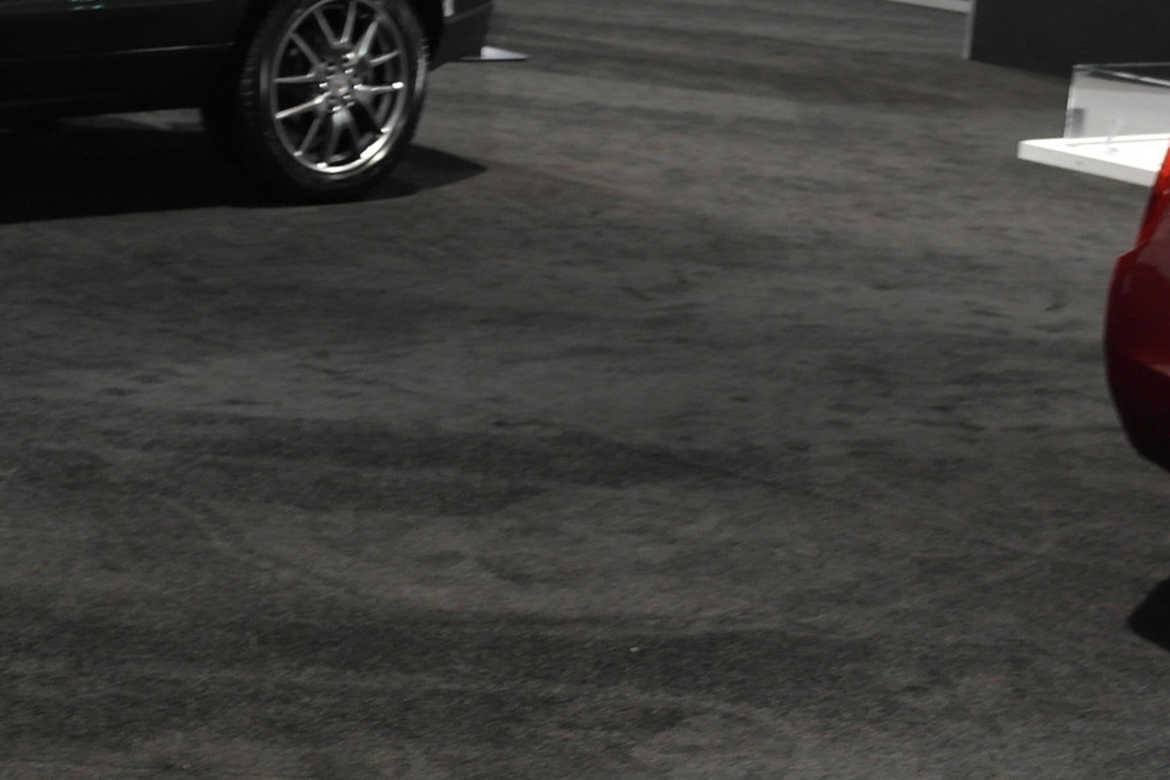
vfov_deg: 16.2
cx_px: 801
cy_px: 276
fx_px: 2729
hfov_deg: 24.1
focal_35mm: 84
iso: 800
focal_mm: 20
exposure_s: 1/20
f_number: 3.5
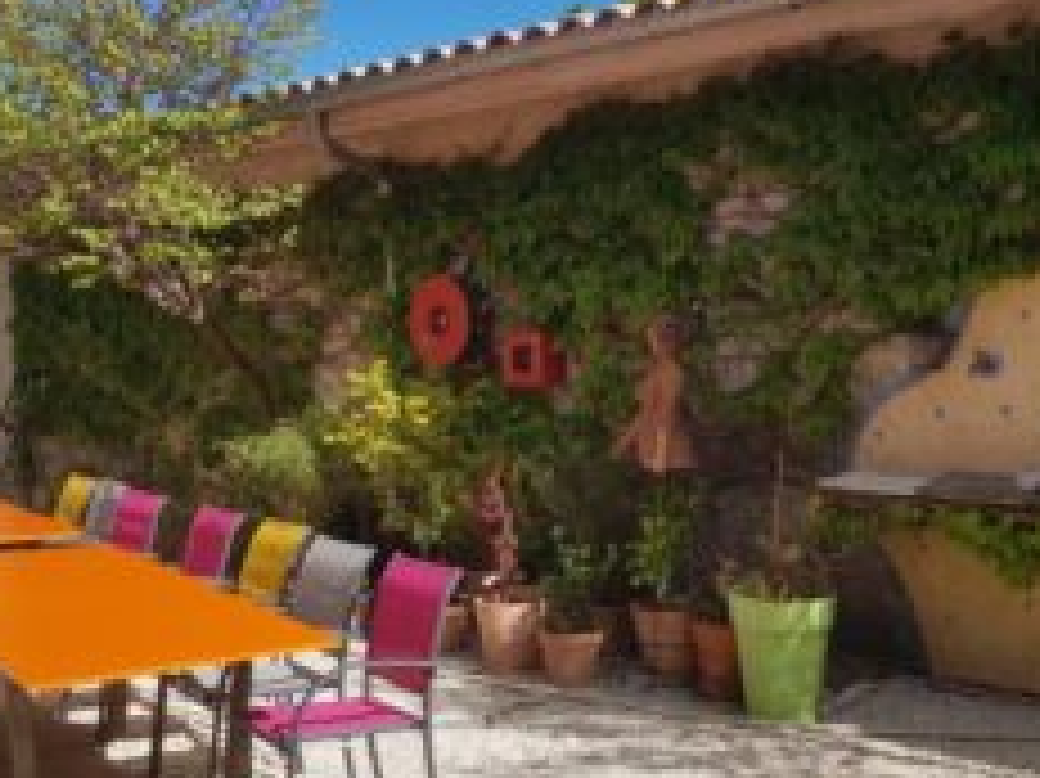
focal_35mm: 45
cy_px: 319
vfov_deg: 32.1
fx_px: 1351
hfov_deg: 42.1
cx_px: 554
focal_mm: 4.2
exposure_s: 1/2368
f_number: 1.7
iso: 40
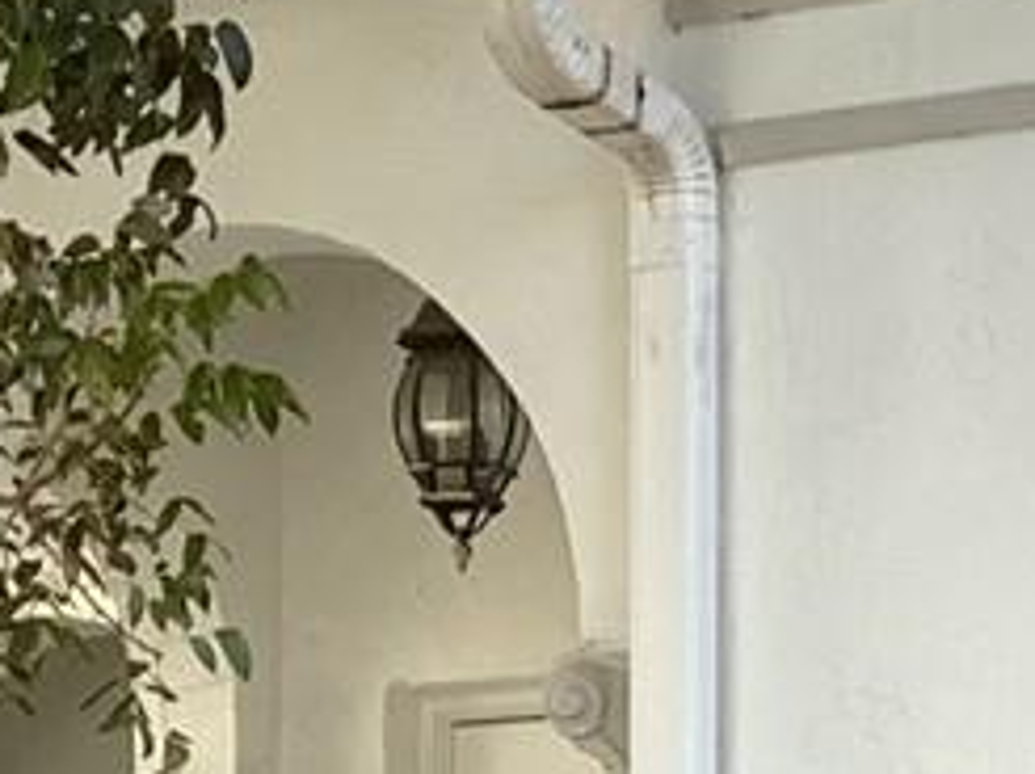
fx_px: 6034
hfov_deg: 9.8
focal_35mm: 202
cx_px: 652
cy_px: 2061
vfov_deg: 6.8
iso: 25
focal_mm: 3.3
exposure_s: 1/137
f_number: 2.4
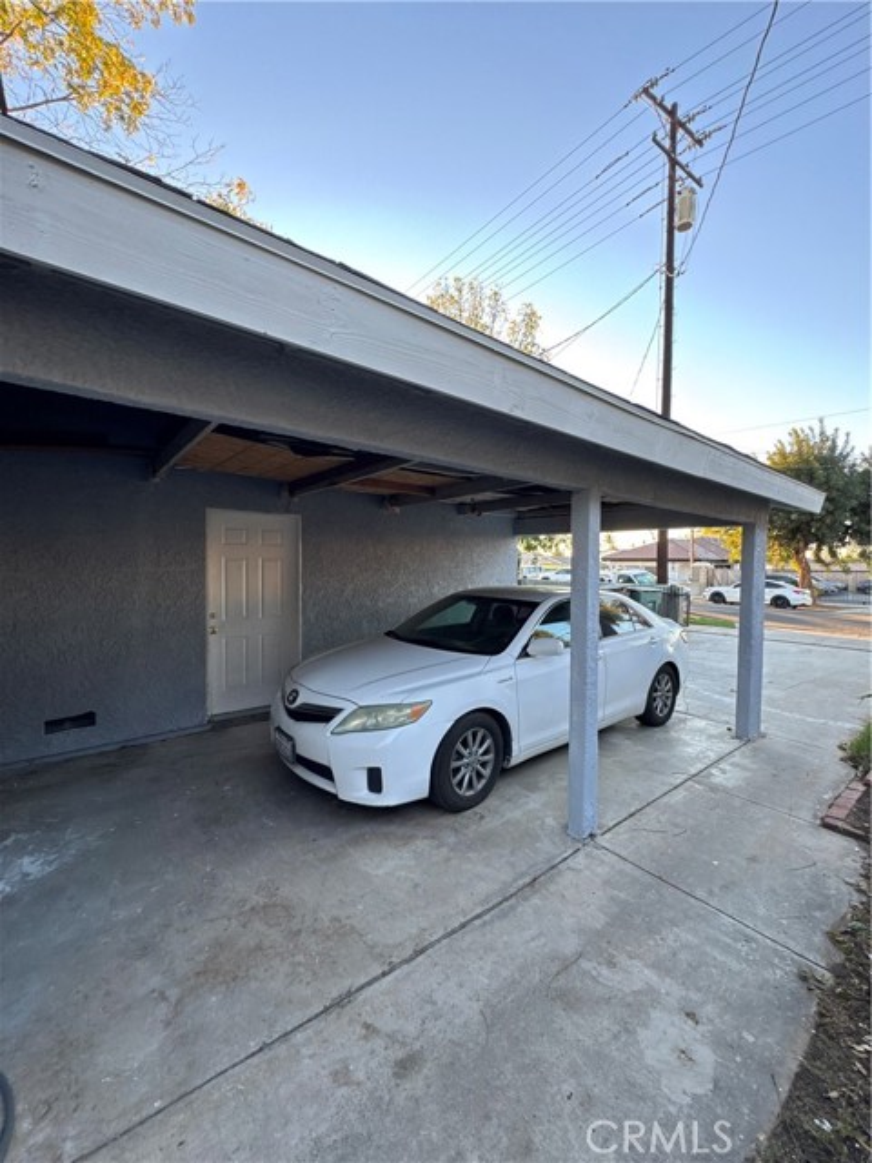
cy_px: 582
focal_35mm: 14
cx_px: 436
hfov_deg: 85.7
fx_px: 470
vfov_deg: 102.1
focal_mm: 2.22
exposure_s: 1/99
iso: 100
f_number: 2.2
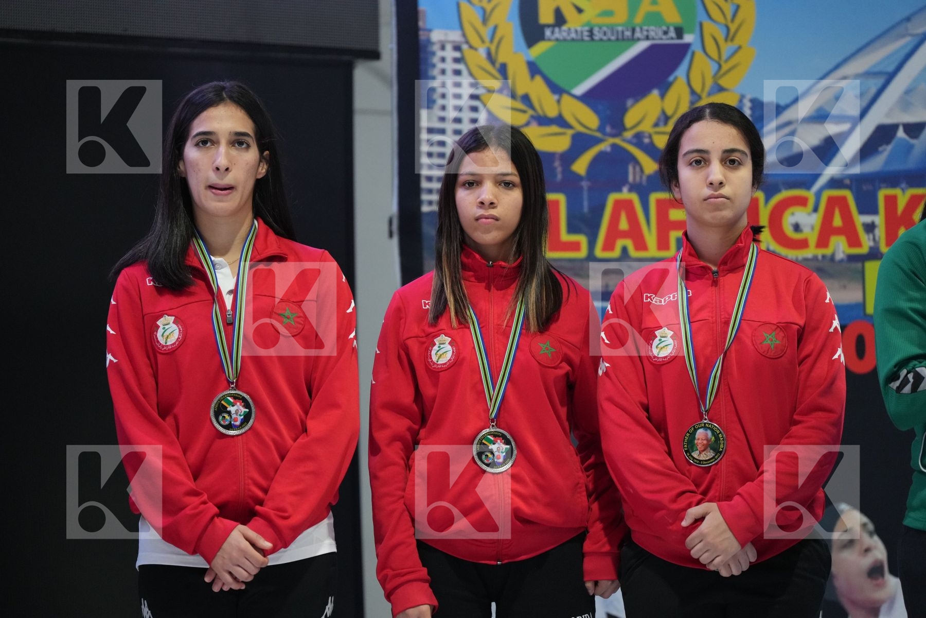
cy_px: 309
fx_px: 5144
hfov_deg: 10.3
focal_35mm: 200
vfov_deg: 6.9
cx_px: 463
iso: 3200
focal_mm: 200
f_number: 2.8
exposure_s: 1/250
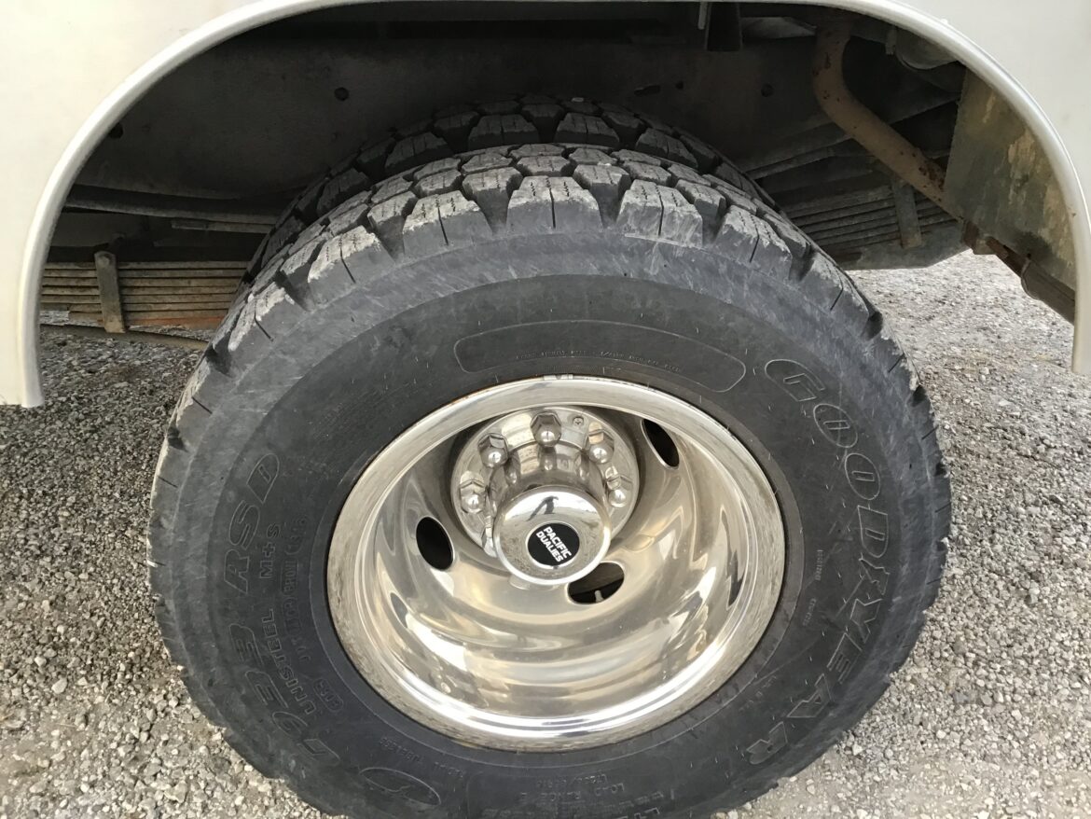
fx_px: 977
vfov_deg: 45.5
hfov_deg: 58.3
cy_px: 410
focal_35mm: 31
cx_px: 546
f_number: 2.4
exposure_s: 1/30
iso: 40
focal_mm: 3.3
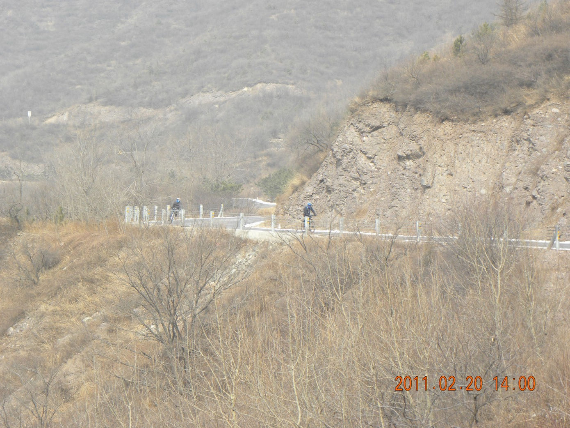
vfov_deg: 9.2
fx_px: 2667
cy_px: 214
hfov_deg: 12.2
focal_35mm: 162
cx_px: 285
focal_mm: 28.8
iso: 64
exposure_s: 1/169
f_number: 4.5
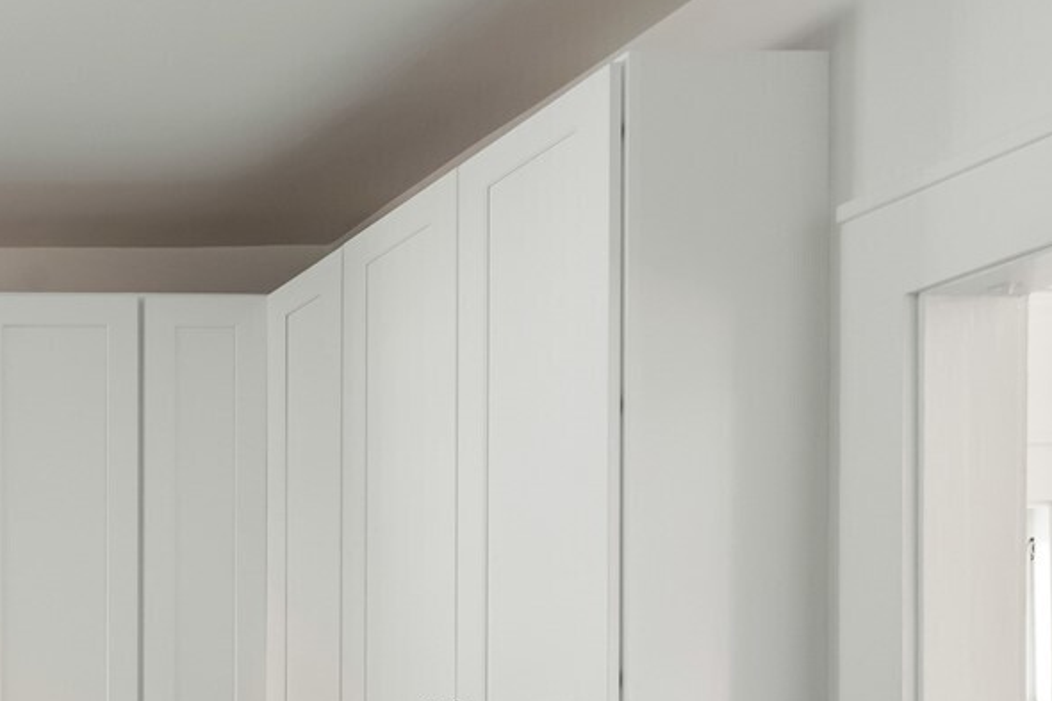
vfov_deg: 25.9
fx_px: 1386
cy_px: 803
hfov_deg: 29.5
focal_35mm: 47
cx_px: -439
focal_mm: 16.5
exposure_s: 1/400
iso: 400
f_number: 9
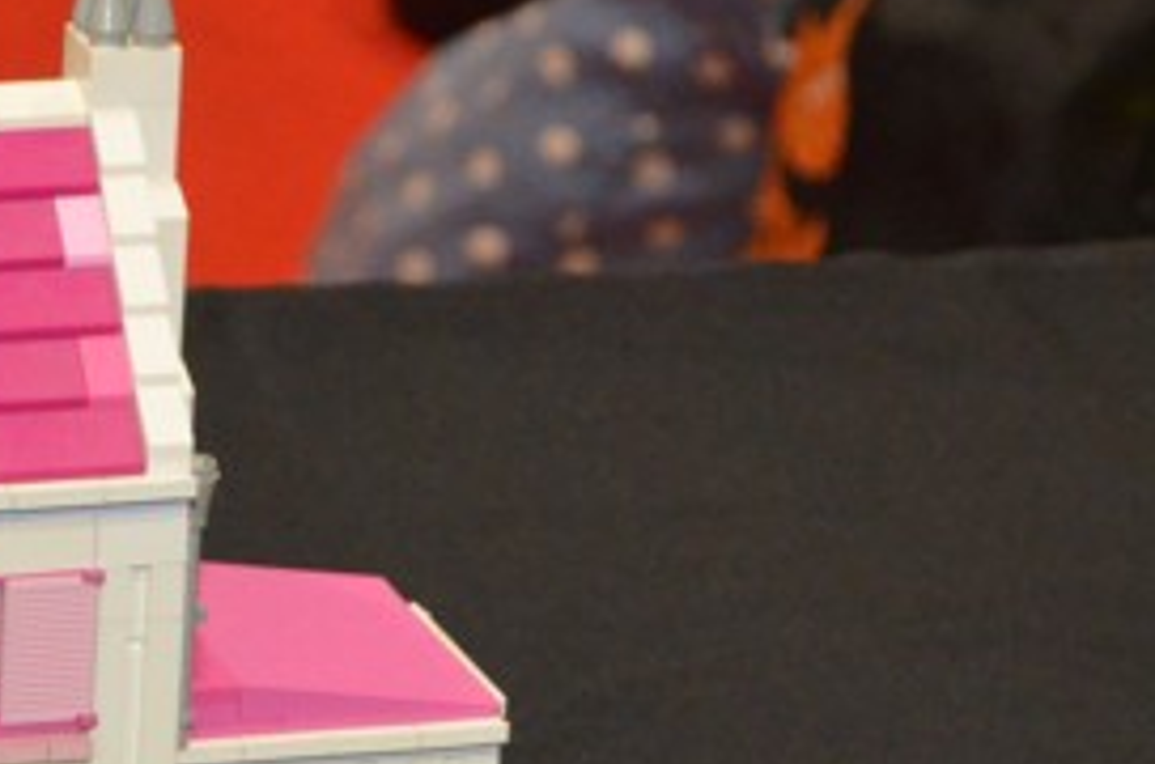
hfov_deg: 6.8
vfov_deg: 4.5
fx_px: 9693
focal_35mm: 303
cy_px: 777
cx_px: -183
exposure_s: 1/60
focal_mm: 55
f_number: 5.6
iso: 3200
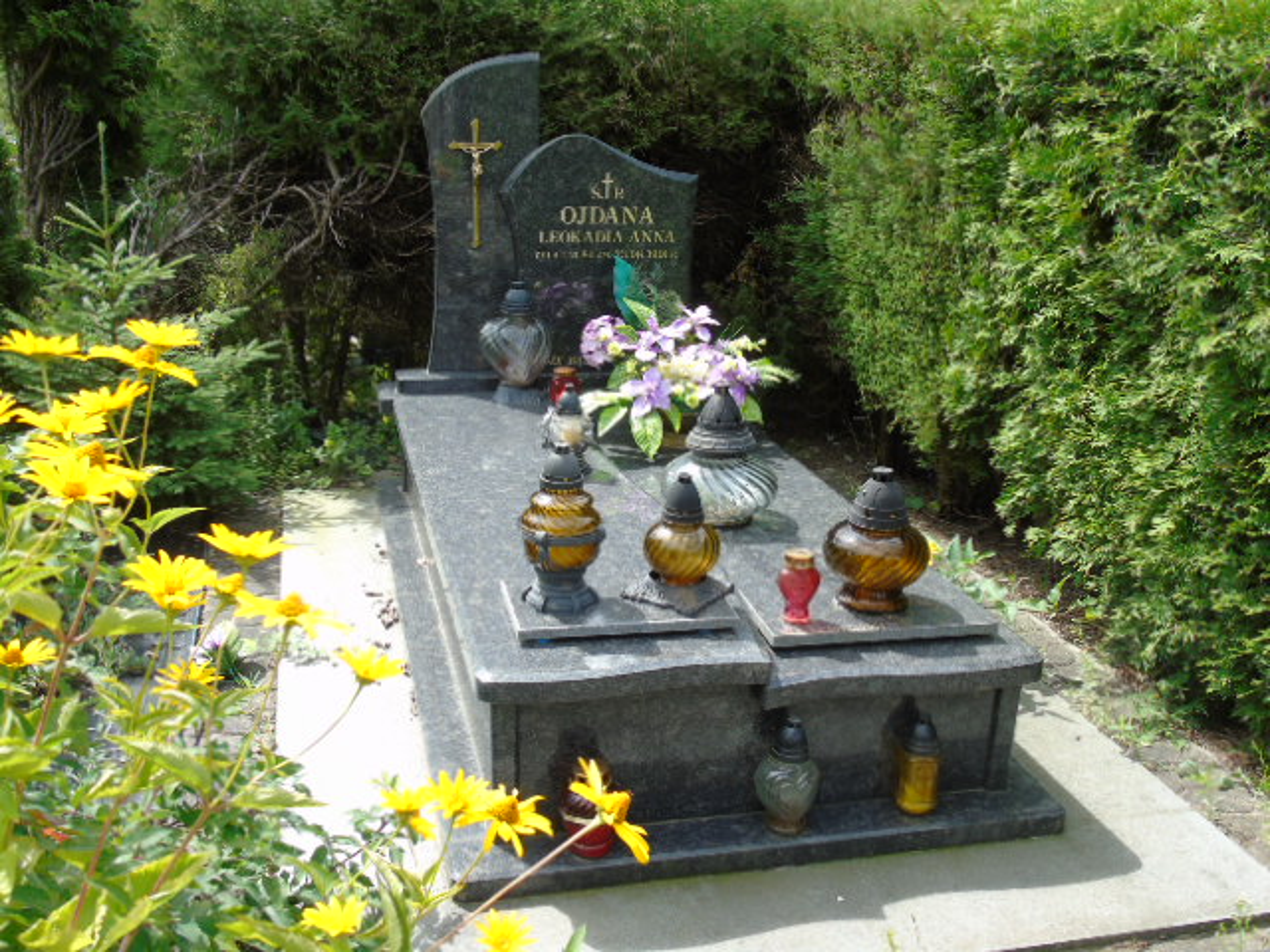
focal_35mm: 34
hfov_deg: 54.0
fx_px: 1247
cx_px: 635
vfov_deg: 41.8
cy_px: 476
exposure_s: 1/250
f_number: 3.8
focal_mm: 6.1
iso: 80
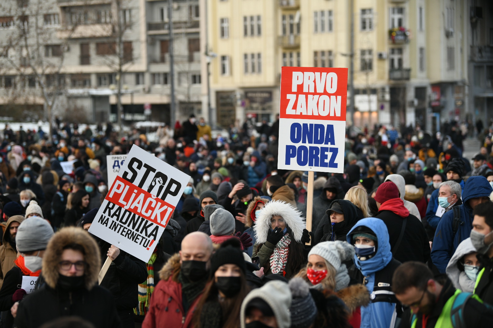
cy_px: 164
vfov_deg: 12.5
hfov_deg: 18.6
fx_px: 1506
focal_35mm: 110
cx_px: 246
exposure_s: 1/1250
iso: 800
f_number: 3.2
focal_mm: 110
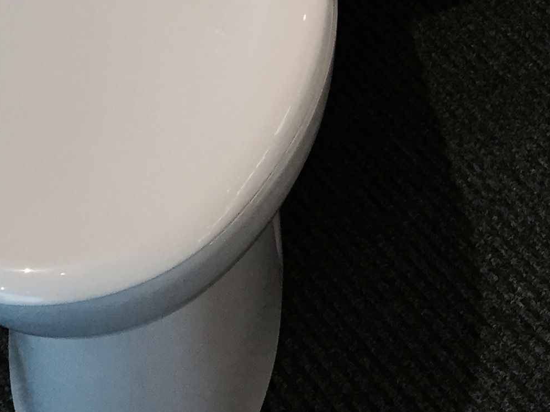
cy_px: -203
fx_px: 1509
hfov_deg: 20.5
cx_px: 412
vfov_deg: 14.5
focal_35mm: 95
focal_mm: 4.15
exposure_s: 1/30
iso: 50
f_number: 2.2
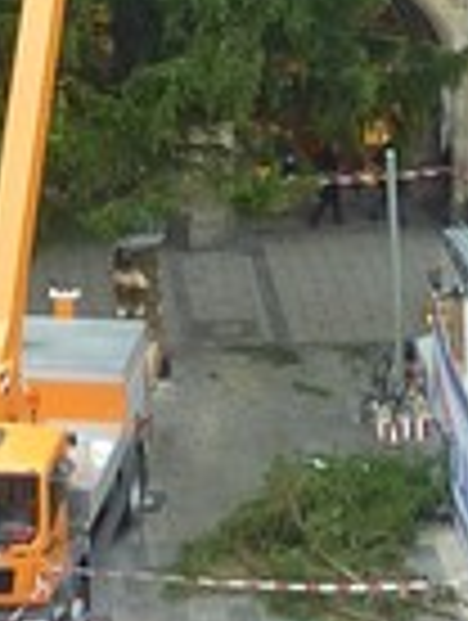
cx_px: 198
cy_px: -374
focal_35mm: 177
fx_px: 3181
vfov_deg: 10.7
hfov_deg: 8.4
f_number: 3.4
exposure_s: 1/30
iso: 100
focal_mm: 4.7
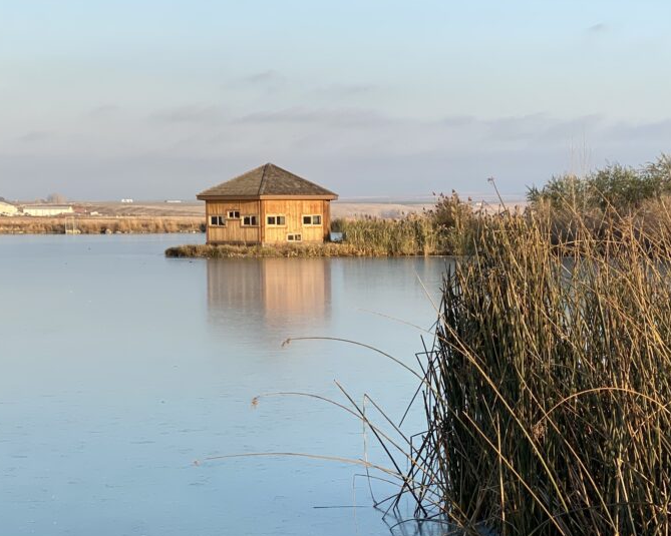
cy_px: 407
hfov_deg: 21.0
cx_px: 444
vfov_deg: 16.8
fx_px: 1807
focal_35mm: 91
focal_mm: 6
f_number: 2
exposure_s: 1/716
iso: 20
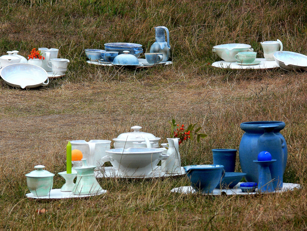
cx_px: 154
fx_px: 2235
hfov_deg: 7.9
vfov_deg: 5.9
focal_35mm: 252
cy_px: 116
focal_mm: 53.2
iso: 80
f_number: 5.6
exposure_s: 1/160
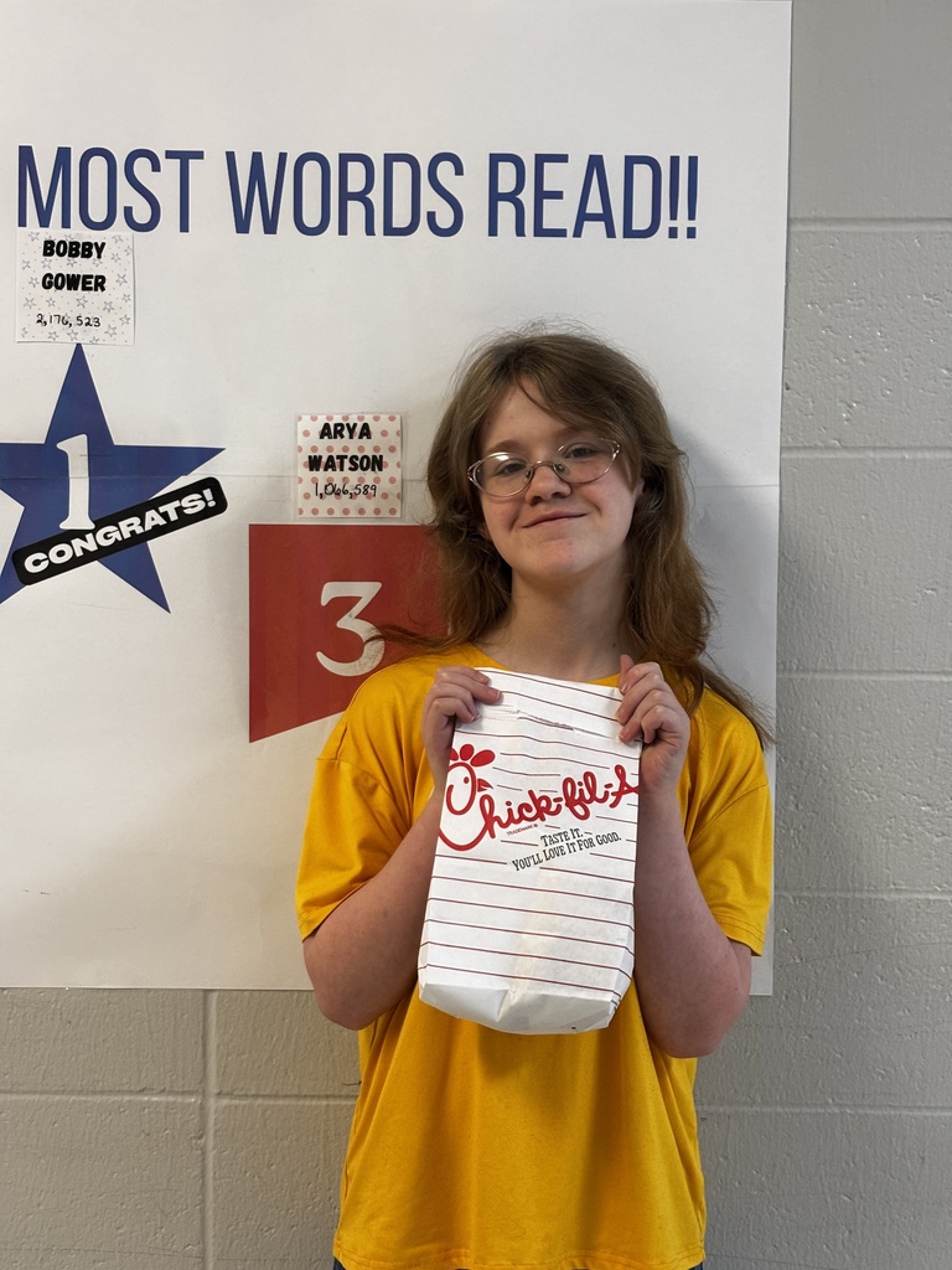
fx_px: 1907
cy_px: 635
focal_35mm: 52
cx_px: 476
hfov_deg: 28.0
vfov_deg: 36.8
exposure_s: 1/60
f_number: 1.6
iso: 100
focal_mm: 5.96
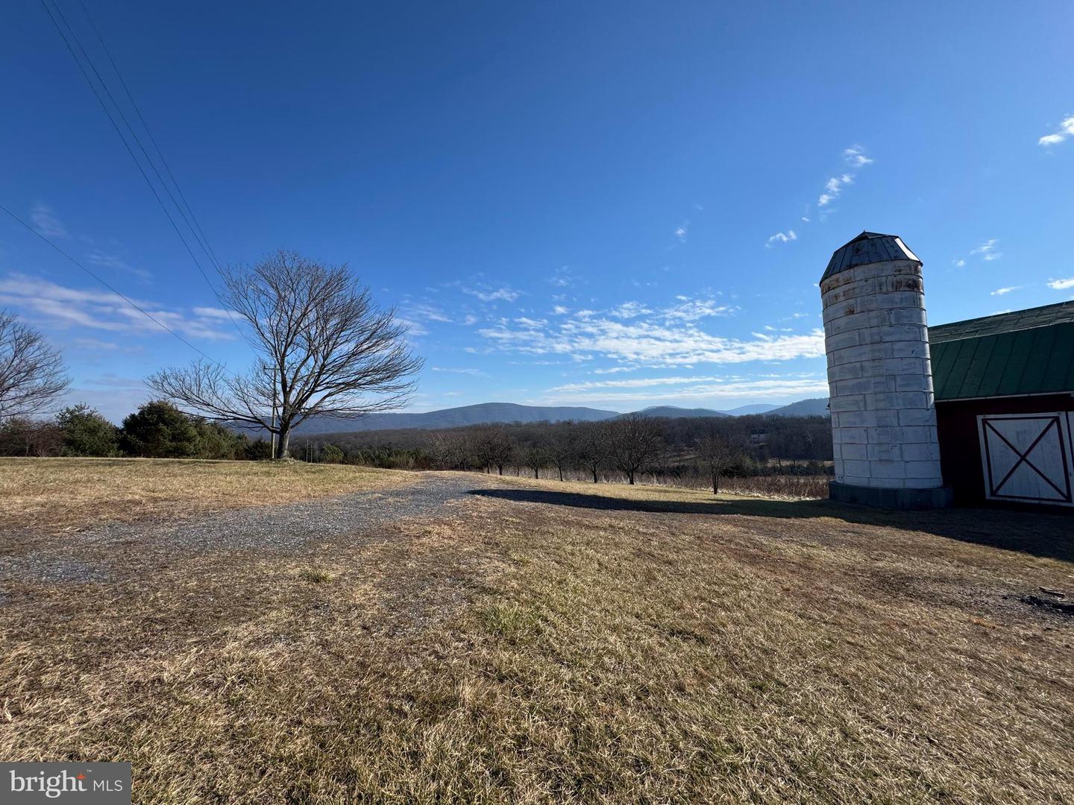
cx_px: 537
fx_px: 434
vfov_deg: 85.7
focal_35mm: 14
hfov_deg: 102.1
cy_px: 402
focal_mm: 2.22
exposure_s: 1/2985
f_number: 2.2
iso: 40
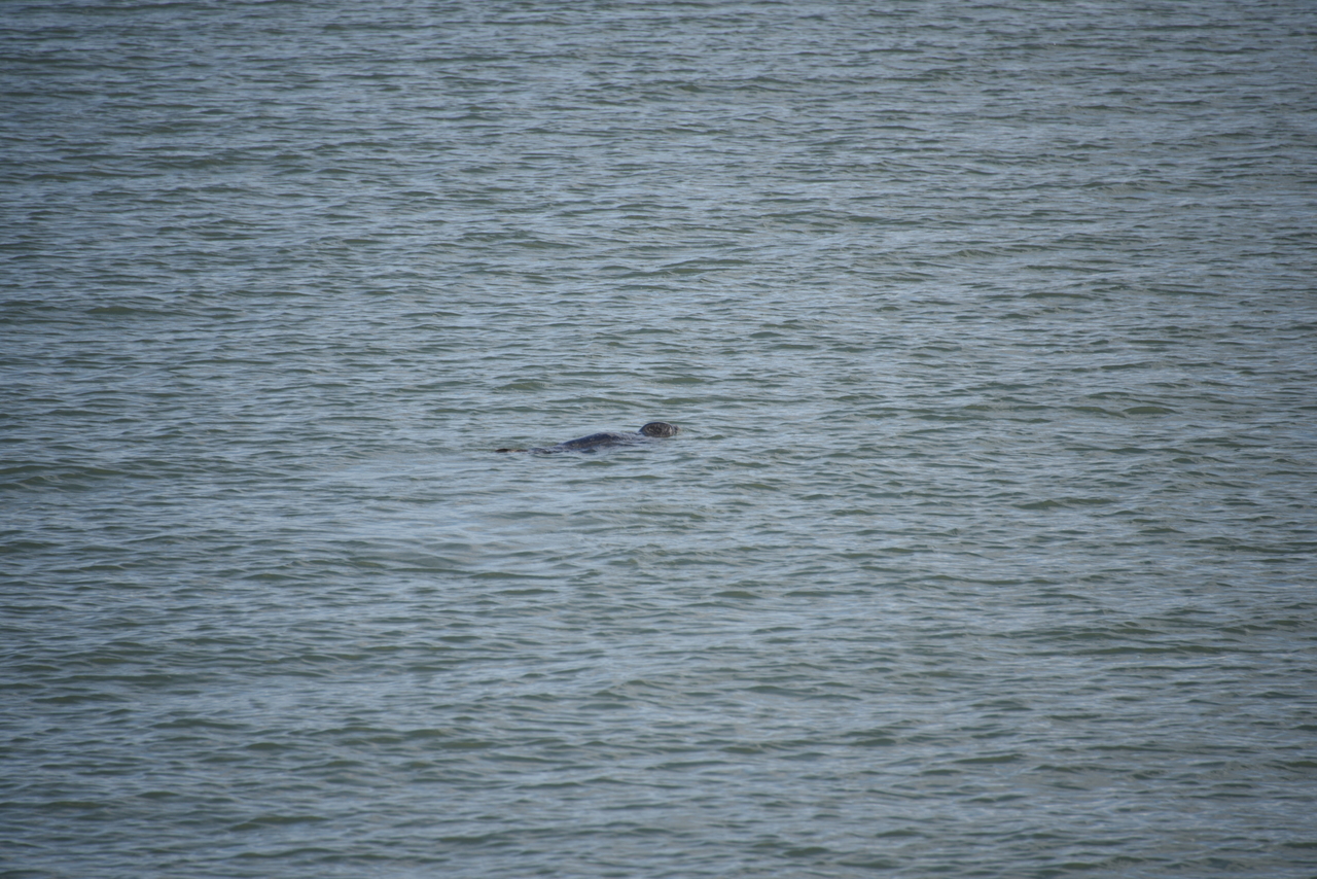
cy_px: 440
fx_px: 10977
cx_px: 658
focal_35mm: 300
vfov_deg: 4.6
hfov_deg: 6.9
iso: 100
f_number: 5.6
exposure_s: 1/640
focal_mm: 300
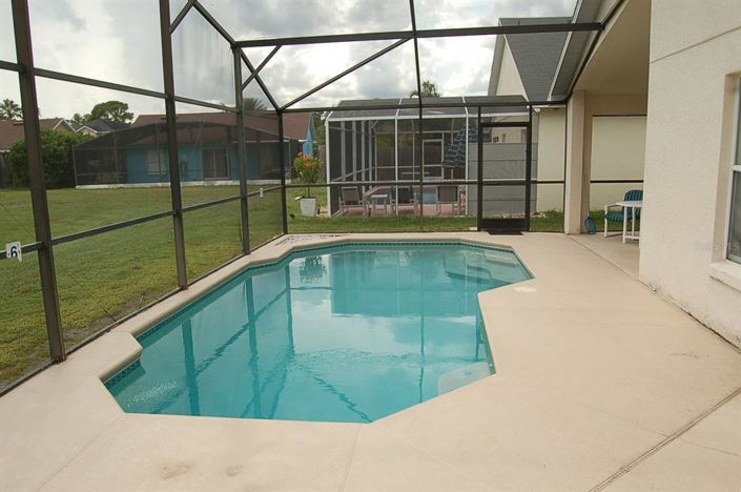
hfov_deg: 67.5
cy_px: 246
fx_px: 555
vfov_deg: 47.8
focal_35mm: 27
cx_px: 370
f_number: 7.1
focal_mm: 18
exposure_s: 1/200
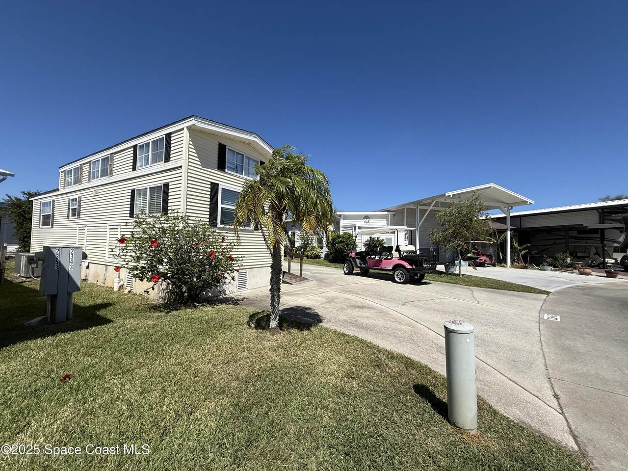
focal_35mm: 14
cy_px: 236
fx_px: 254
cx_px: 314
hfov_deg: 102.1
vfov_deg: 85.7
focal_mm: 2.22
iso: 50
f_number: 2.2
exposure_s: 1/3891
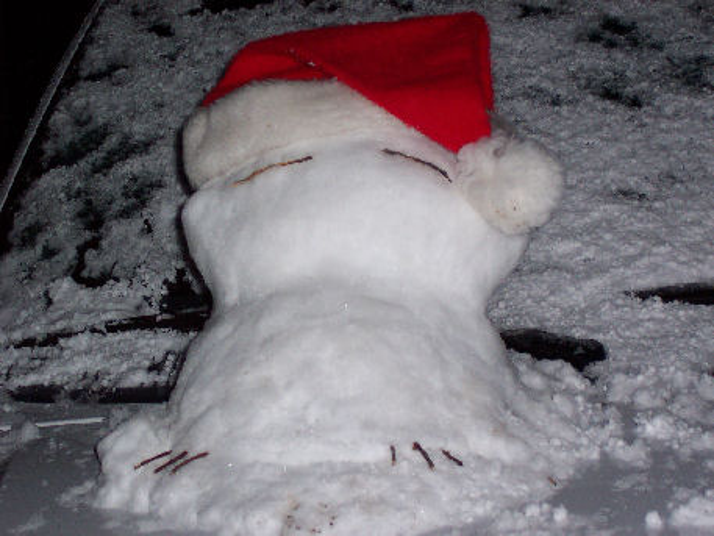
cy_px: 268
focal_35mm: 89
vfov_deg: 16.6
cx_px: 357
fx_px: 1836
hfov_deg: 22.0
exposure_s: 1/90
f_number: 4.1
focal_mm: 13.5
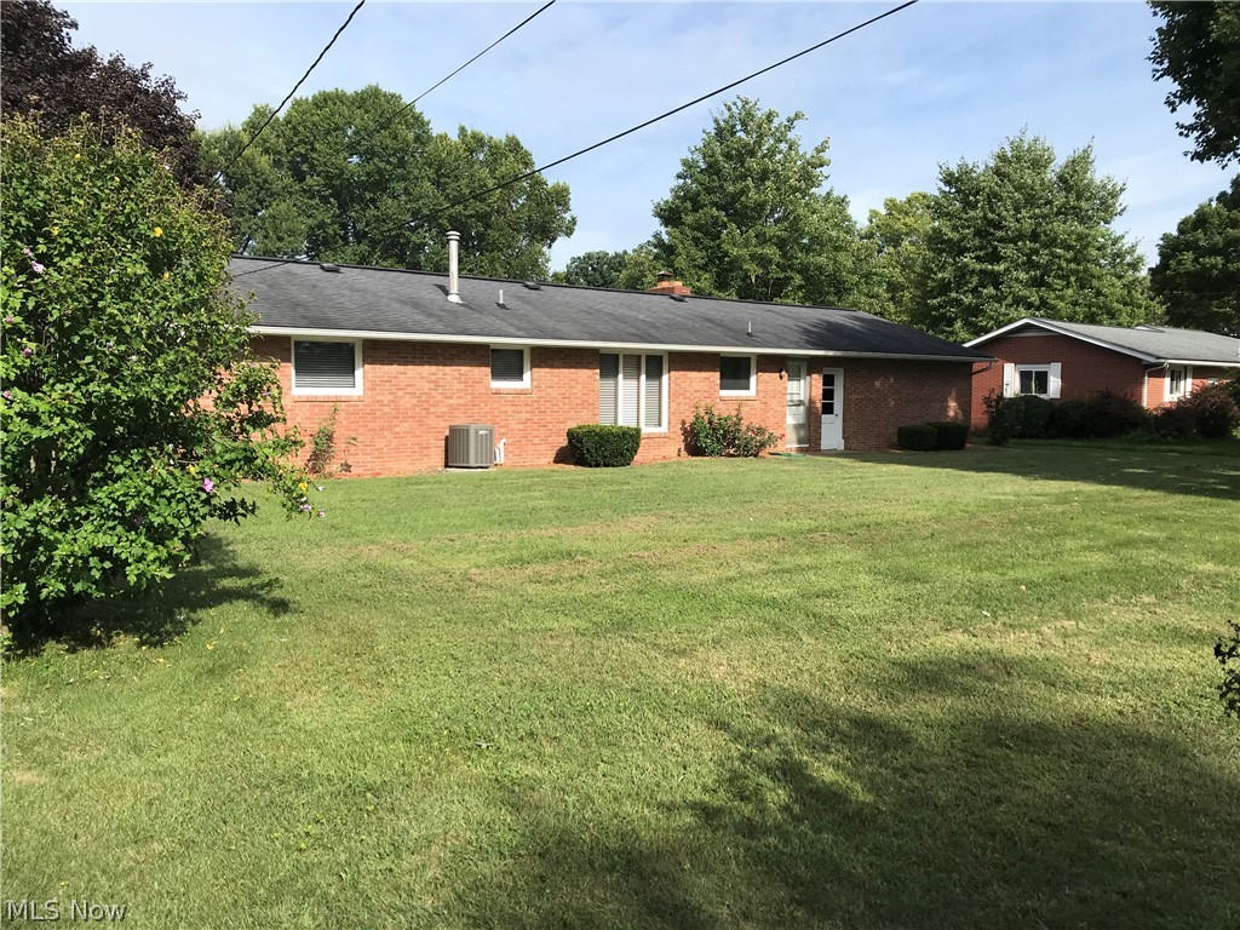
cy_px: 465
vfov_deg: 49.7
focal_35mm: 28
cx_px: 620
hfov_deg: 63.4
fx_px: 1003
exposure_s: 1/1742
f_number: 1.8
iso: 20
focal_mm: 3.99
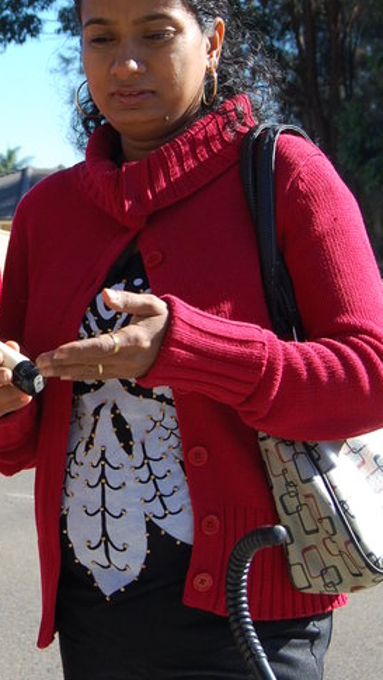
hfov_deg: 11.3
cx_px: -1
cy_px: 282
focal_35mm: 106
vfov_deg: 20.2
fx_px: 1913
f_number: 8
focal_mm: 32
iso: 200
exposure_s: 1/250
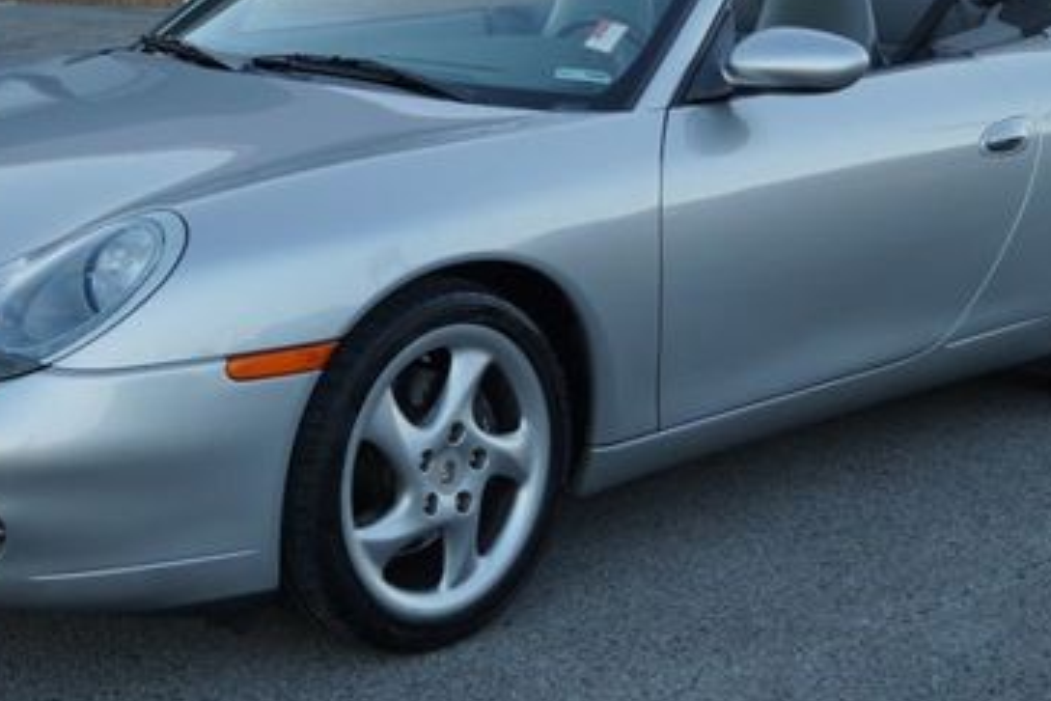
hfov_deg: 27.3
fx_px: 2160
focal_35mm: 74
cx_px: 423
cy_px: 275
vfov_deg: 18.4
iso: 100
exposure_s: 1/125
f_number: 4.5
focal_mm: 28
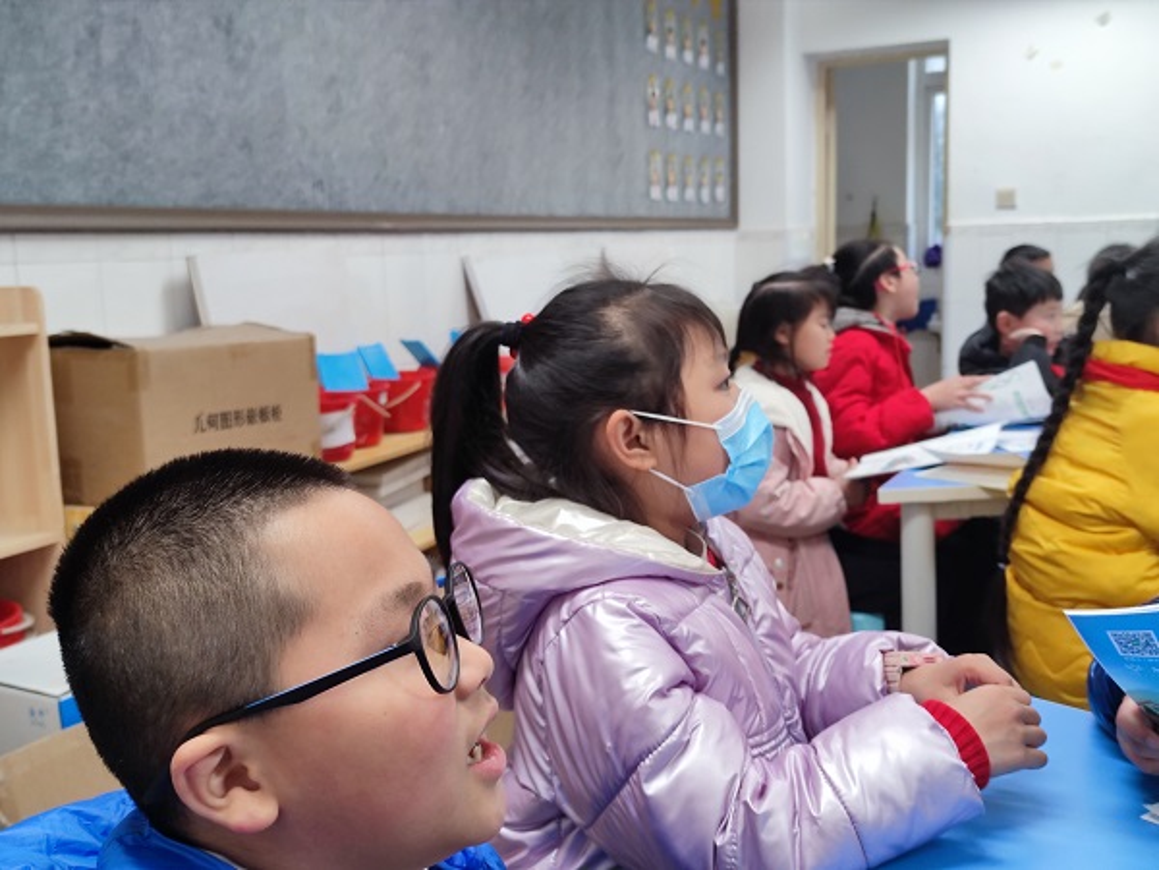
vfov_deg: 38.7
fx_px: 1239
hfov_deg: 50.1
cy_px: 435
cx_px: 580
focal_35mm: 37
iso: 221
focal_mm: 6.72
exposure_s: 1/99
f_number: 1.69
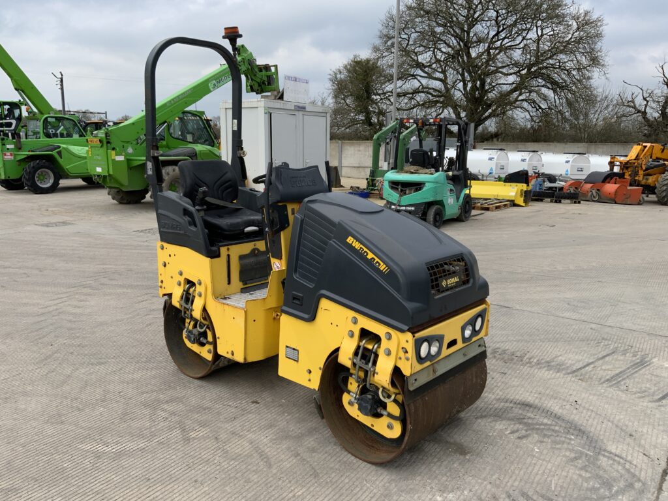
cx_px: 334
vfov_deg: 48.2
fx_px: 560
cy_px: 250
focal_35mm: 29
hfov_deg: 61.7
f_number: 1.8
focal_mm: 3
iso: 16
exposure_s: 1/1168
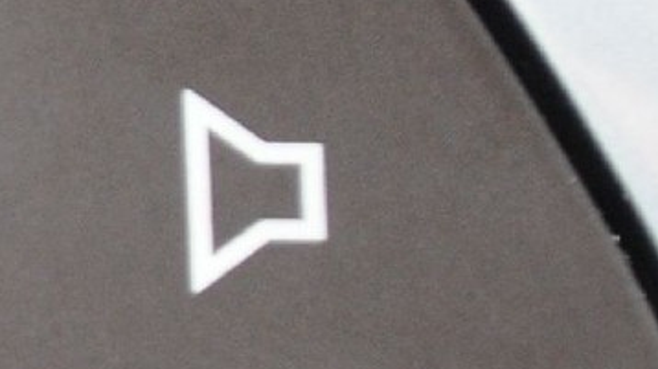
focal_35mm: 604
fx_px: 10528
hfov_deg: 3.5
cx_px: -923
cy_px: 335
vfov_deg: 2.0
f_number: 5.6
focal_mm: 55
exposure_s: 1/20
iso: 640
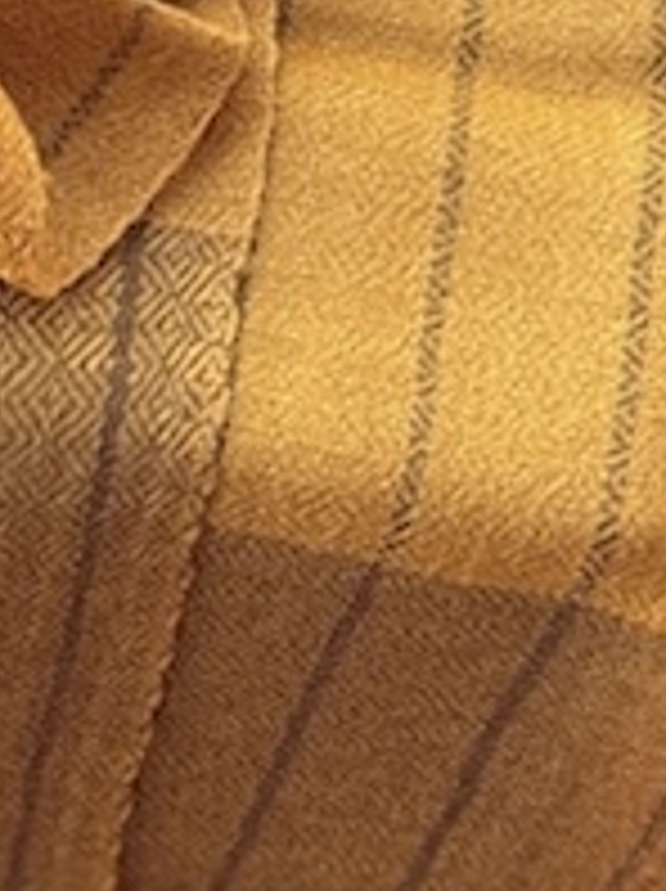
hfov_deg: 5.9
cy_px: -396
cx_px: -961
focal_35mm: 242
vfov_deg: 8.0
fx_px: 6221
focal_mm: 6.76
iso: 64
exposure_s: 1/121
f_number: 1.78
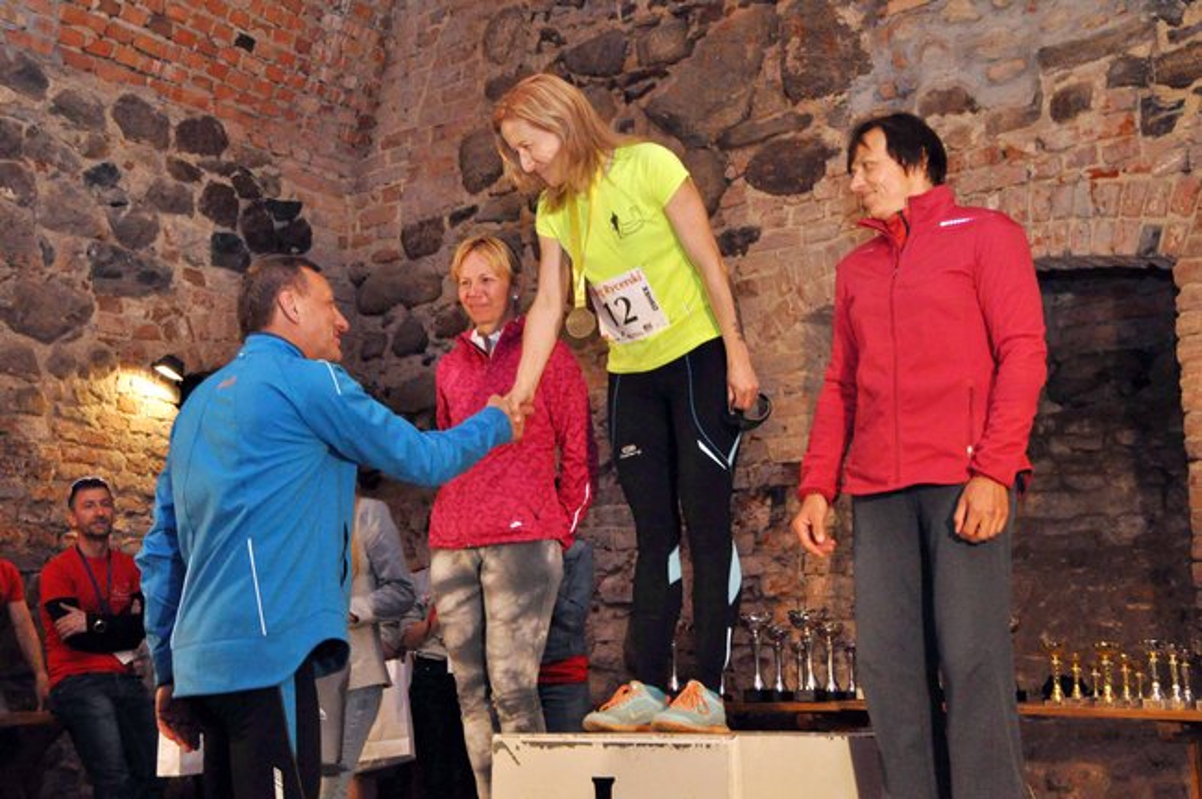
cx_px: 601
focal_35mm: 48
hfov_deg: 41.2
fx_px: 1601
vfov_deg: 28.0
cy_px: 400
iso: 3200
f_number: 13
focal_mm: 32
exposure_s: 1/60
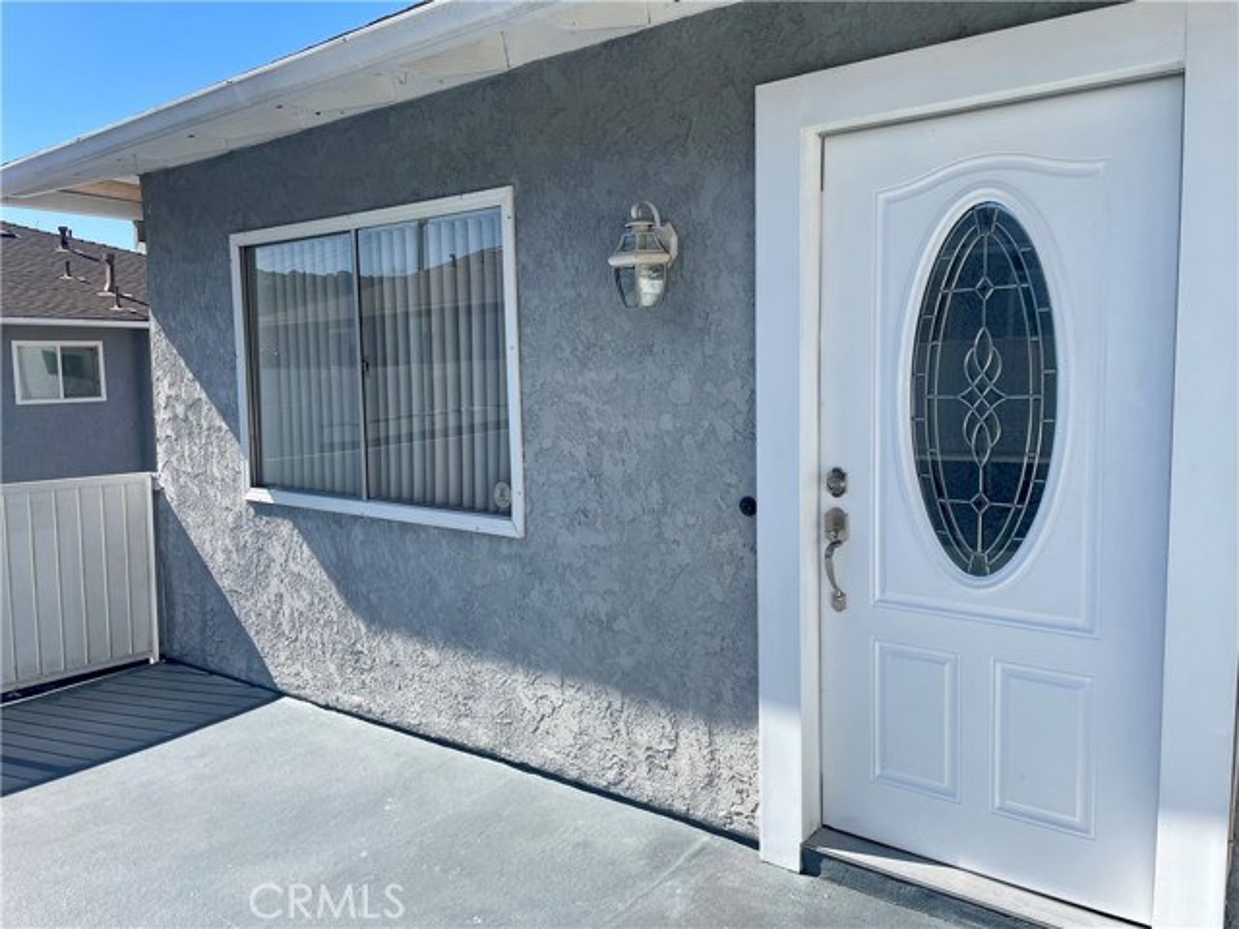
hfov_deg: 67.3
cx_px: 620
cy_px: 464
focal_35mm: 26
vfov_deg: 53.1
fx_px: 931
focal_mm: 4.2
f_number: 1.6
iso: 32
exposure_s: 1/3125
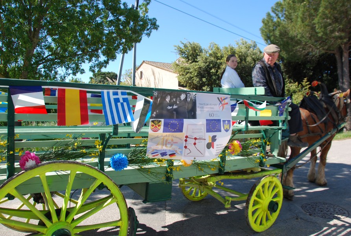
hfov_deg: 67.3
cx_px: 176
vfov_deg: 48.2
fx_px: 264
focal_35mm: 27
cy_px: 118
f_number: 7.1
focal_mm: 18
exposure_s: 1/200
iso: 100
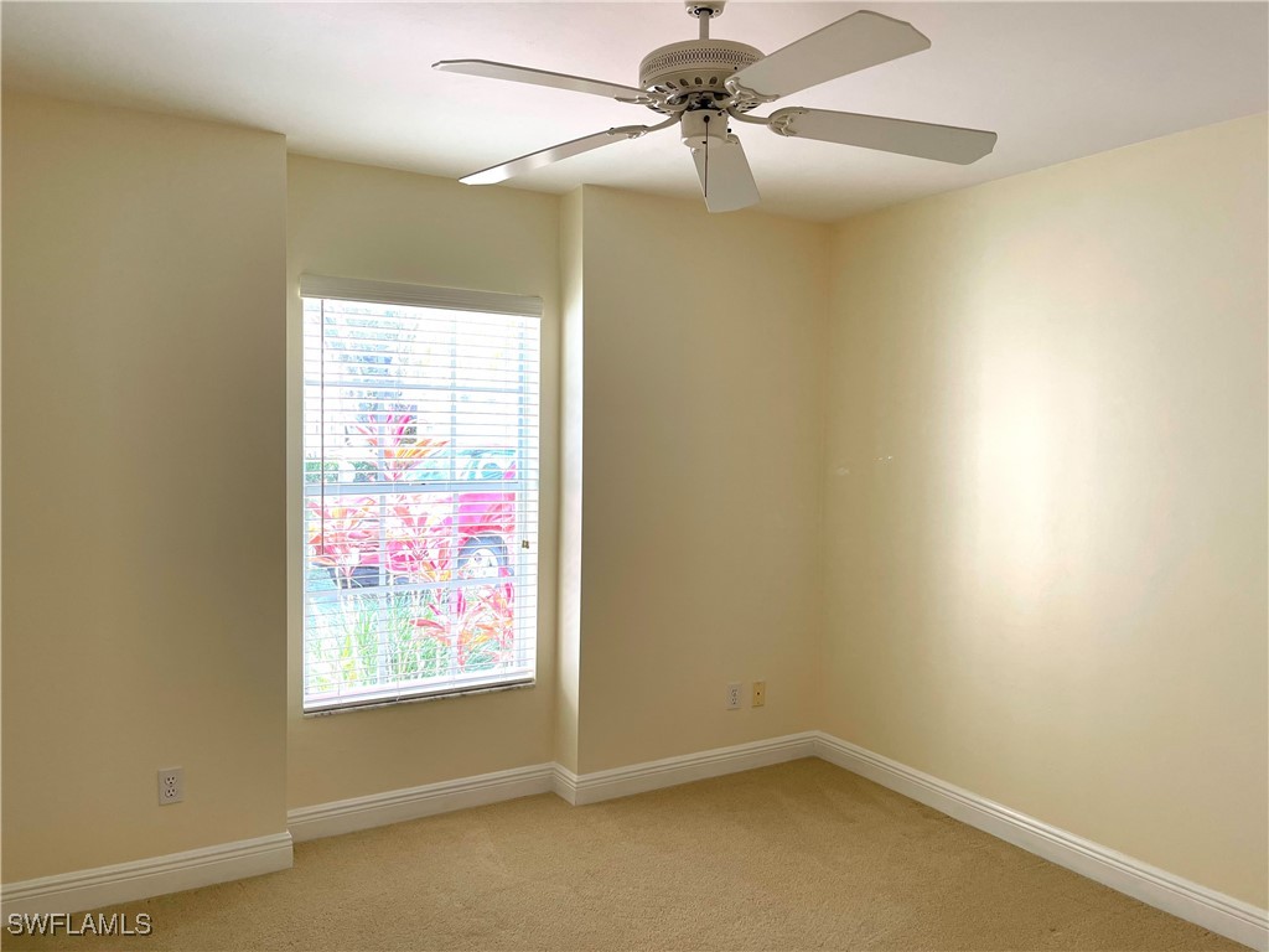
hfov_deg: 67.3
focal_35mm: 26
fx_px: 953
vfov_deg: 53.1
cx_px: 634
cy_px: 476
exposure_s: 1/121
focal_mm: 5.1
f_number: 1.6
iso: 125
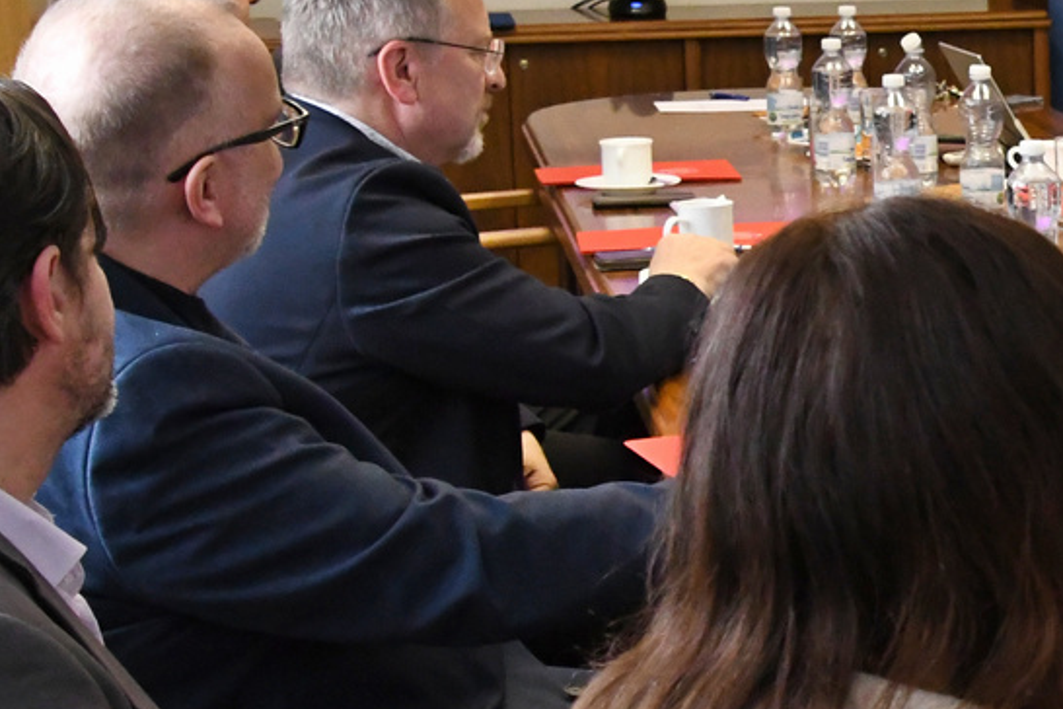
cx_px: 1495
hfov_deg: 15.6
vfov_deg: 11.1
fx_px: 3632
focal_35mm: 123
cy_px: 348
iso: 5000
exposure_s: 1/250
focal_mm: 28
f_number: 8
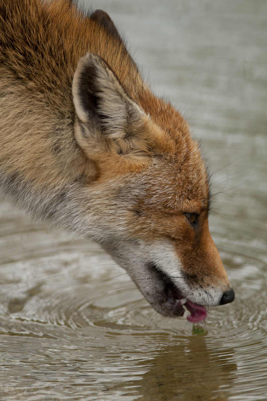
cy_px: 200
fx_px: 5019
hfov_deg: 3.0
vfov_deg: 4.6
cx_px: 134
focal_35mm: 450
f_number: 4
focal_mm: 300
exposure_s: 1/500
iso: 400
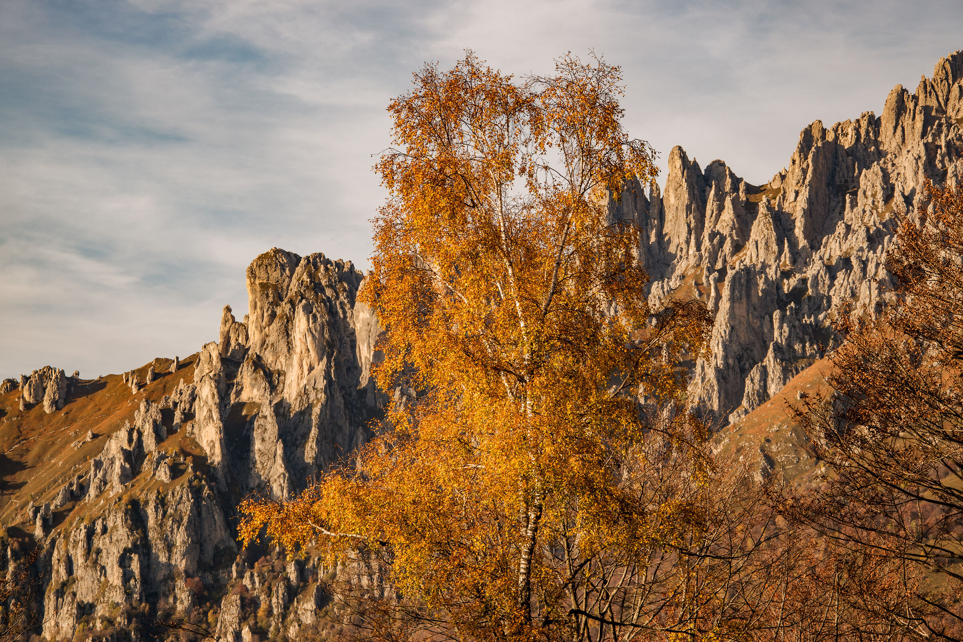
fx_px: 2648
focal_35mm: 99
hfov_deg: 20.6
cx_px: 482
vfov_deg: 13.8
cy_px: 321
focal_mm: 66
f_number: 8
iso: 200
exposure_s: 1/200
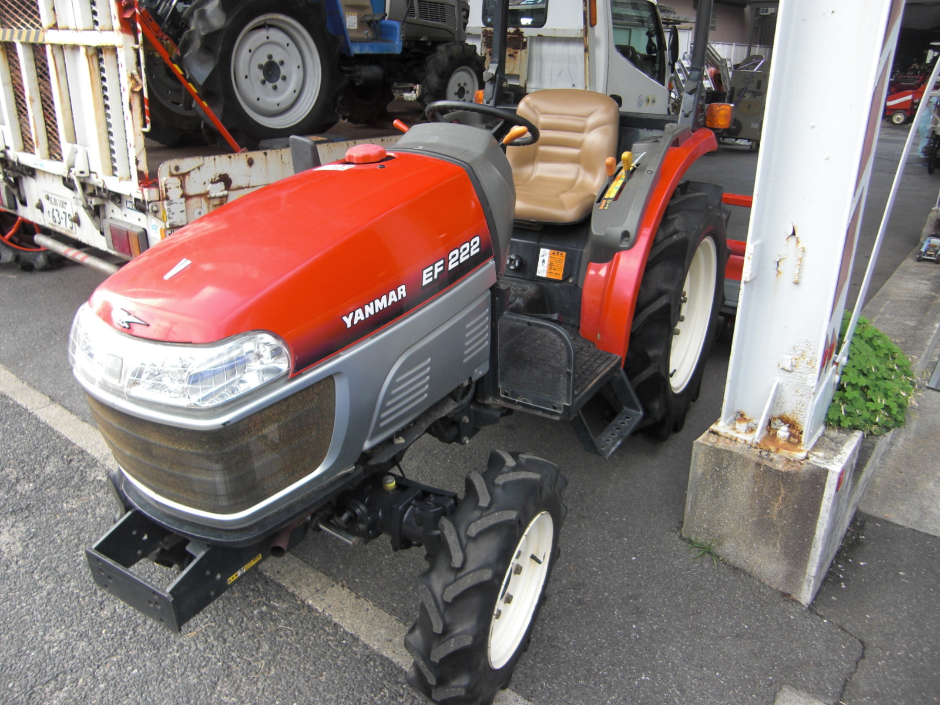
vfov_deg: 49.7
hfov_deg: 63.4
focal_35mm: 28
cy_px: 352
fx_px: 760
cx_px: 470
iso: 50
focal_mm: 4.9
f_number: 2.6
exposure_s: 1/80
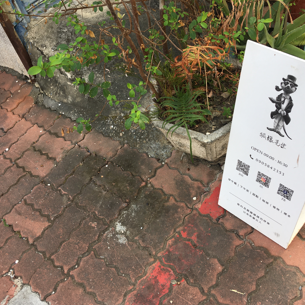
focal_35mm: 37
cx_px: 171
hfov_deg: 44.8
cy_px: 149
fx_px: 369
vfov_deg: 44.9
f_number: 2.2
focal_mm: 4.15
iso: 25
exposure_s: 1/128
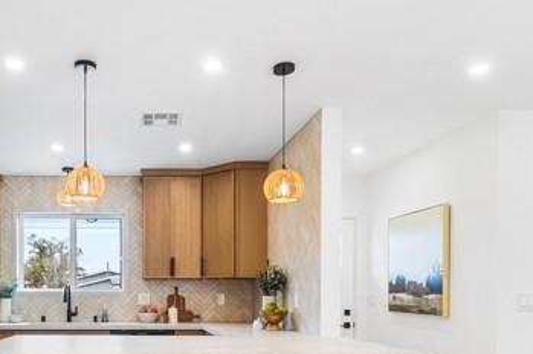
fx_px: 488
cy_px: 299
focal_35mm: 33
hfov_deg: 55.5
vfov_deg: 37.9
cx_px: 159
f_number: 7.1
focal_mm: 12
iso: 320
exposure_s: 1/10
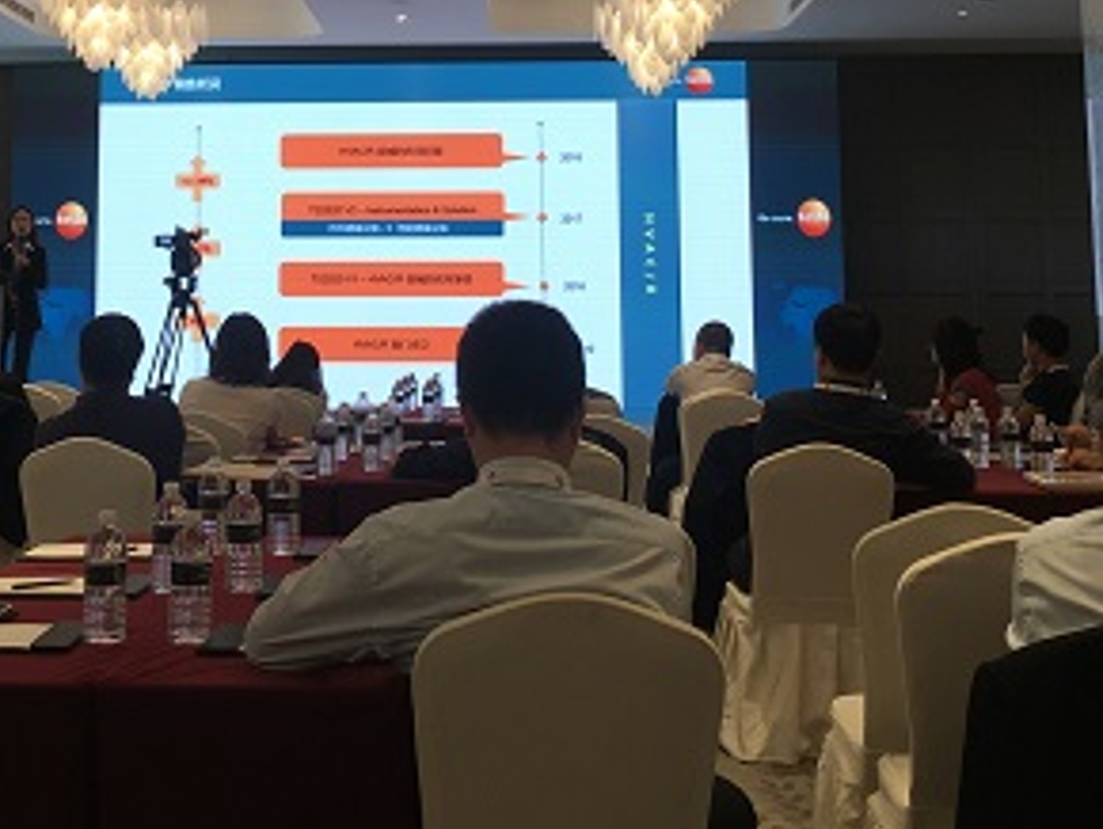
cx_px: 399
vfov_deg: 23.8
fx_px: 1913
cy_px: 80
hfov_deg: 32.0
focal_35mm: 60
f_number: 2.2
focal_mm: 4.15
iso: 40
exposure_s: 1/100
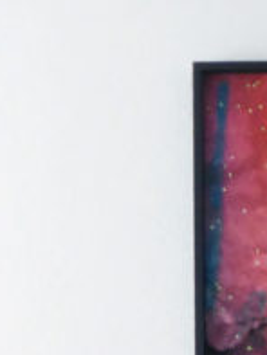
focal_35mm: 104
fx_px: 1068
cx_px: 455
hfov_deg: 13.1
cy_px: 523
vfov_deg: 17.2
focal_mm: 4.3
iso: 400
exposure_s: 1/6
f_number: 7.1
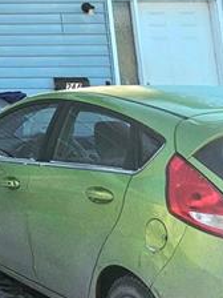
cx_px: -345
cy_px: -106
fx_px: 902
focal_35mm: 105
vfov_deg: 17.4
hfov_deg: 11.3
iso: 25
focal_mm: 5.4
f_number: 1.8
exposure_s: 1/2000
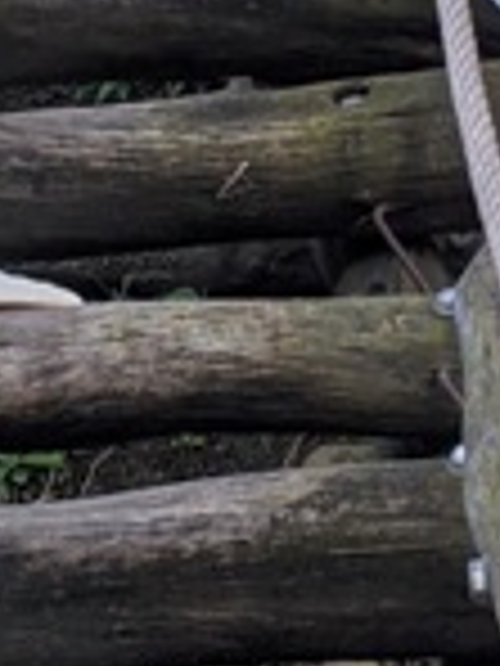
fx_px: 2812
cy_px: 144
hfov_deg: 10.1
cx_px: -27
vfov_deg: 13.5
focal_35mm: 146
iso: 65
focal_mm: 4.38
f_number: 1.73
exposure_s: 1/227
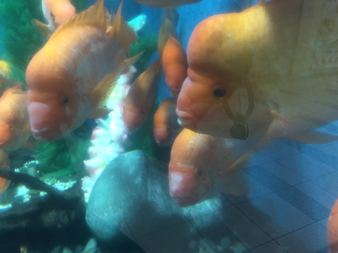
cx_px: 169
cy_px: 126
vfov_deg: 48.2
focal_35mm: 29
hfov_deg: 61.7
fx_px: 283
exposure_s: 1/30
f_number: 2.2
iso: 125
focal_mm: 4.15
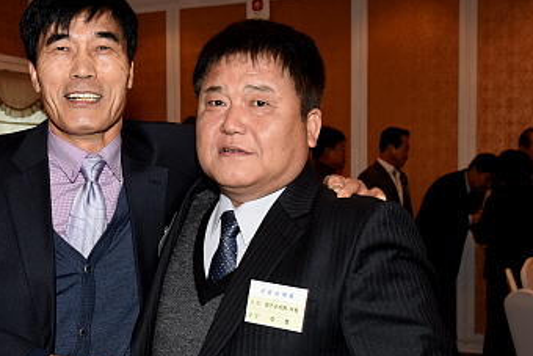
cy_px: 183
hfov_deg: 39.4
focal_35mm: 50
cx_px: 210
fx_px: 741
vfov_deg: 27.0
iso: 800
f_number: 7.1
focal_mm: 34
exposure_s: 1/60
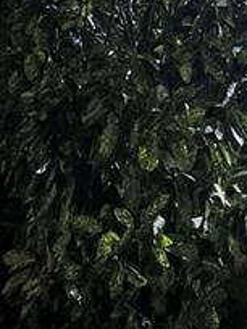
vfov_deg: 17.3
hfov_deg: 14.8
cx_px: 258
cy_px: -214
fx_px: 932
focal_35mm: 98
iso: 640
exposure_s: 1/15
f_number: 1.6
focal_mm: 5.96
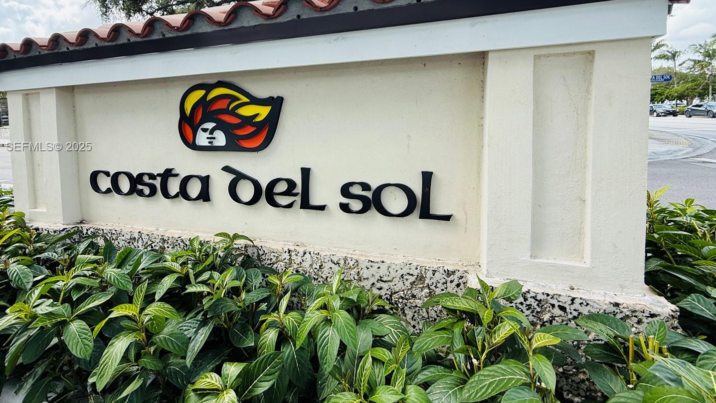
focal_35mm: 17
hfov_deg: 95.8
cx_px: 335
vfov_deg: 62.9
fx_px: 323
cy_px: 147
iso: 50
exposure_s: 1/419
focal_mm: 2.22
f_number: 2.2
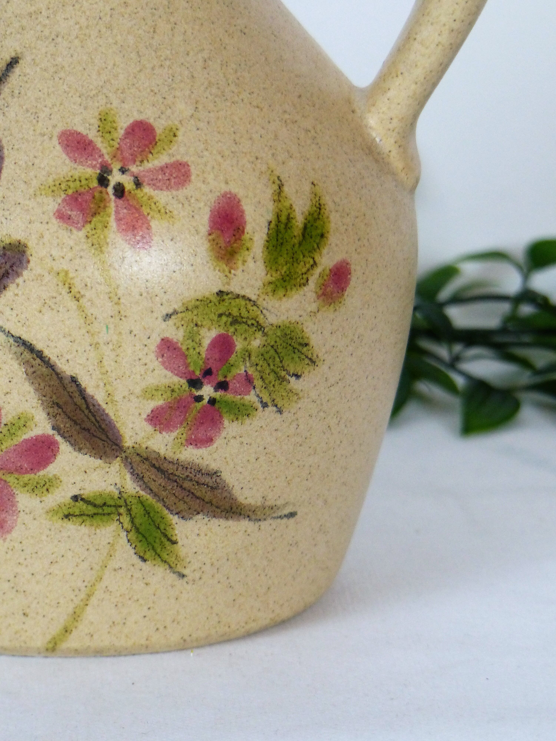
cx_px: 278
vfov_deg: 7.1
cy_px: 370
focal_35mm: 279
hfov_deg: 5.3
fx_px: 5975
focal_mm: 45.7
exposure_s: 1/80
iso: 320
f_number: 2.8
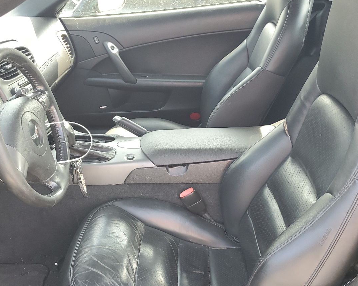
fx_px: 403
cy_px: 199
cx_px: 165
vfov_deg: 38.5
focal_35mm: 38
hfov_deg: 47.9
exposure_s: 1/120
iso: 67
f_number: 1.5
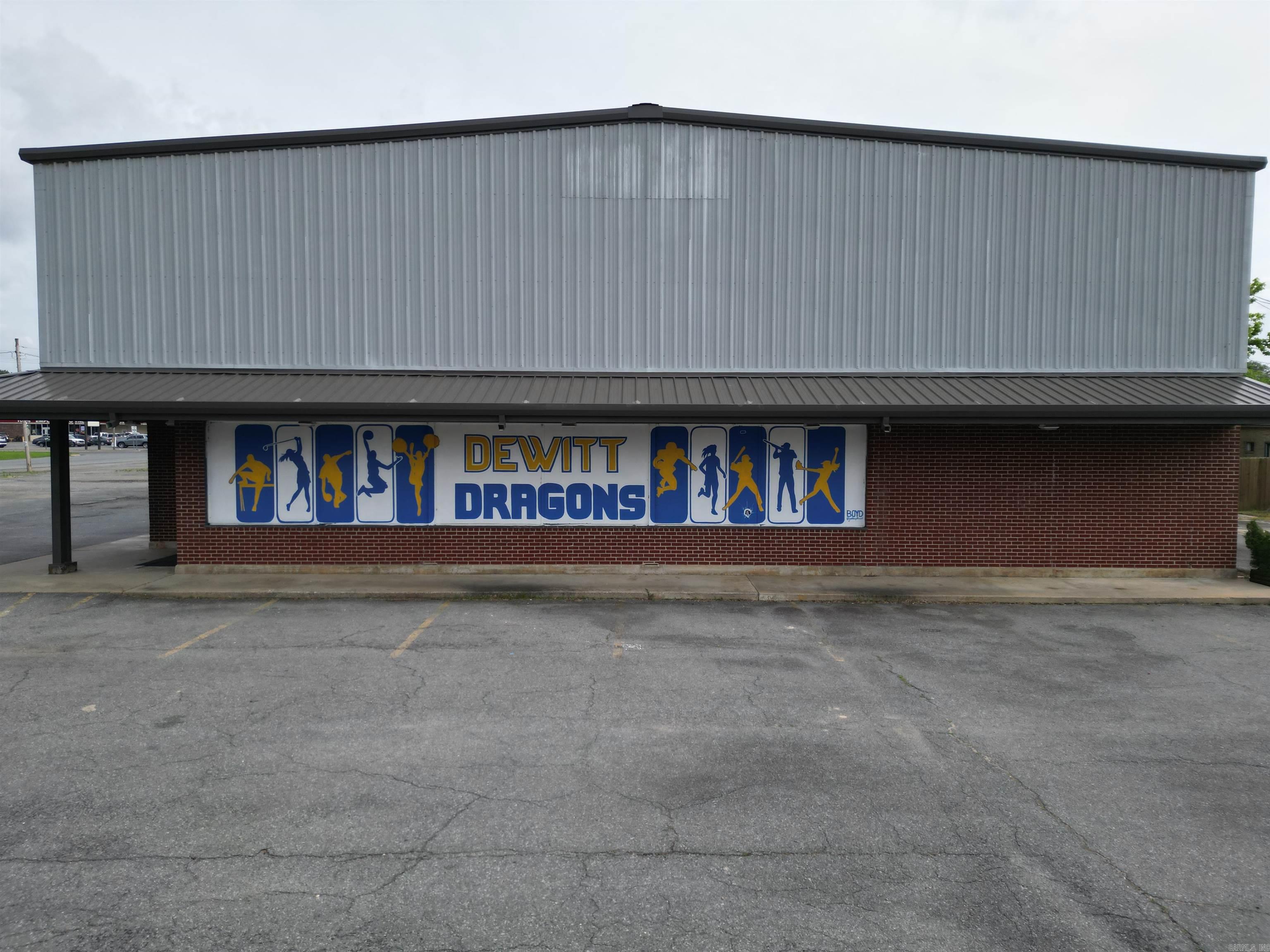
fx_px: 881
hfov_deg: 71.6
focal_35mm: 24
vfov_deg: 56.8
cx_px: 635
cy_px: 476
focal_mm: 6.72
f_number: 1.7
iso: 200
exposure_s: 1/2500
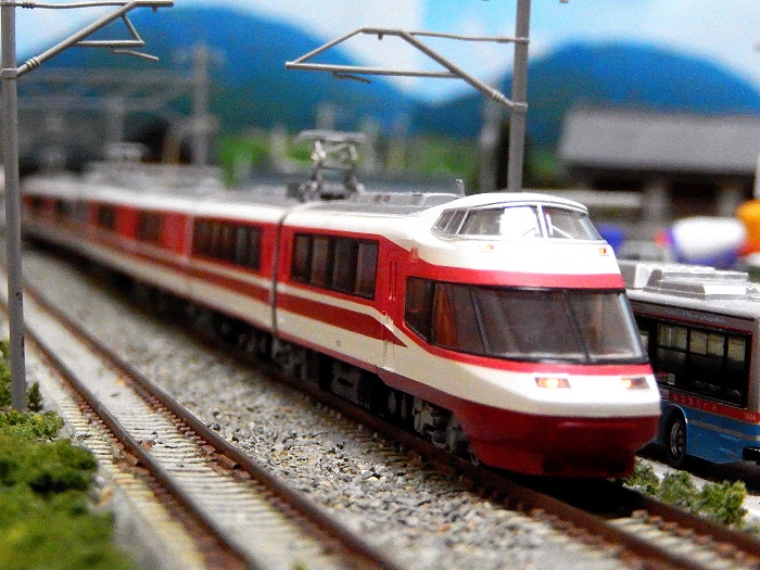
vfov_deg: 15.6
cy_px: 285
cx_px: 380
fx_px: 2086
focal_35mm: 95
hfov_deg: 20.7
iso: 3200
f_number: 5.2
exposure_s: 1/60
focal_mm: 17
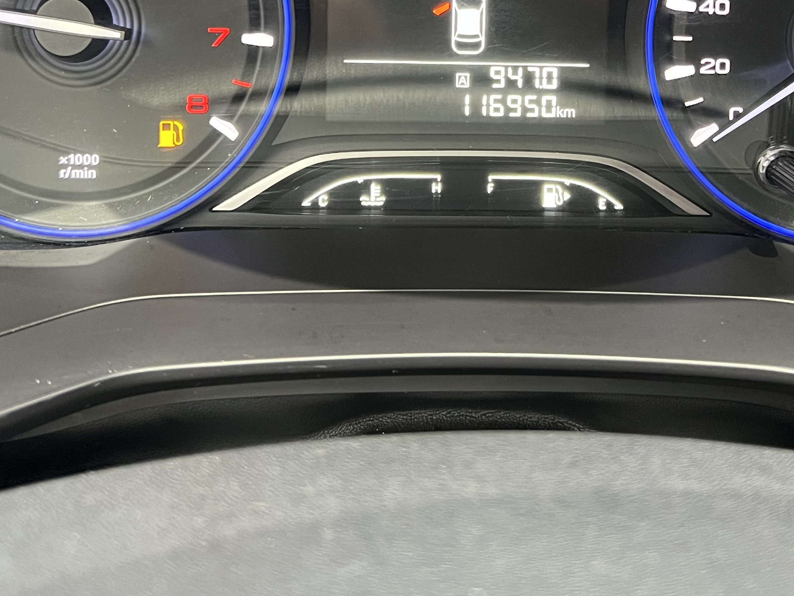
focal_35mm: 51
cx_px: 490
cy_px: 27
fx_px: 1170
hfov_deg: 37.3
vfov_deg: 27.2
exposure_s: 1/50
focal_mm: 5.7
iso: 500
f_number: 1.5
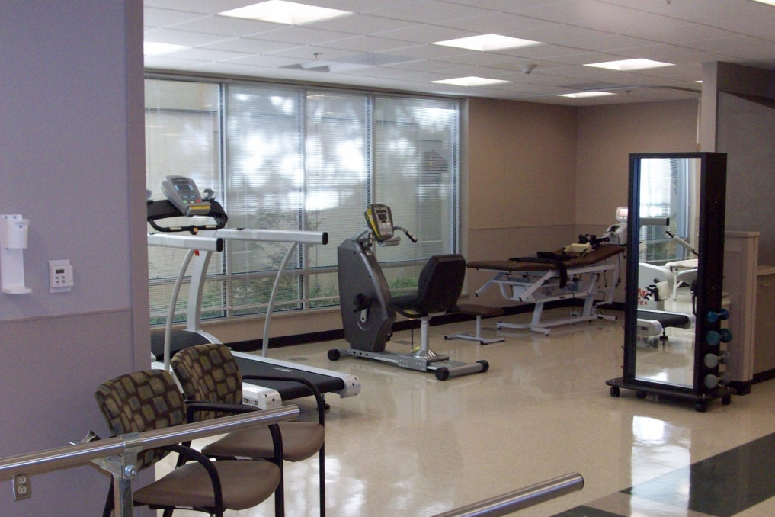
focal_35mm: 44
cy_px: 282
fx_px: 947
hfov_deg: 44.5
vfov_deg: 30.5
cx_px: 388
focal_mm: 7.1
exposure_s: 1/68.5
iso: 200
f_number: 3.2
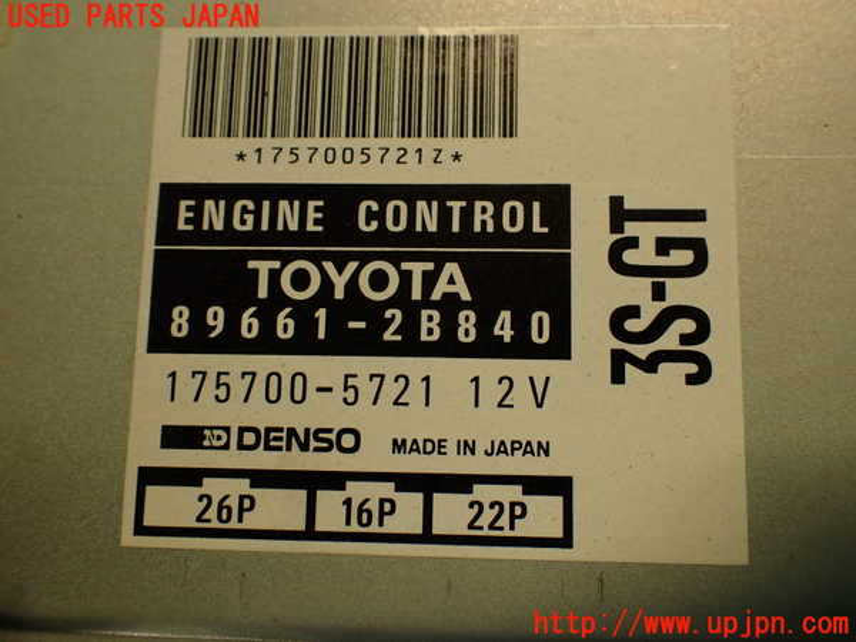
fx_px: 791
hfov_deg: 56.8
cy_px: 321
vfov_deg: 44.2
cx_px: 428
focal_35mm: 32
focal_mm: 5.79
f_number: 2.4
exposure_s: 1/60
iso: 200
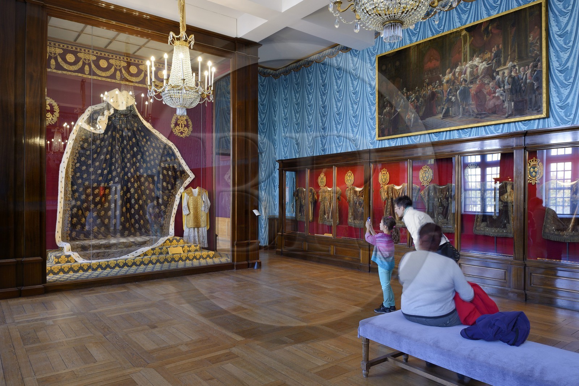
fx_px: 386
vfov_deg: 53.1
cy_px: 193
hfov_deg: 73.8
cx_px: 290
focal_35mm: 24
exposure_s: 2
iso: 200
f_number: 10
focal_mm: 24
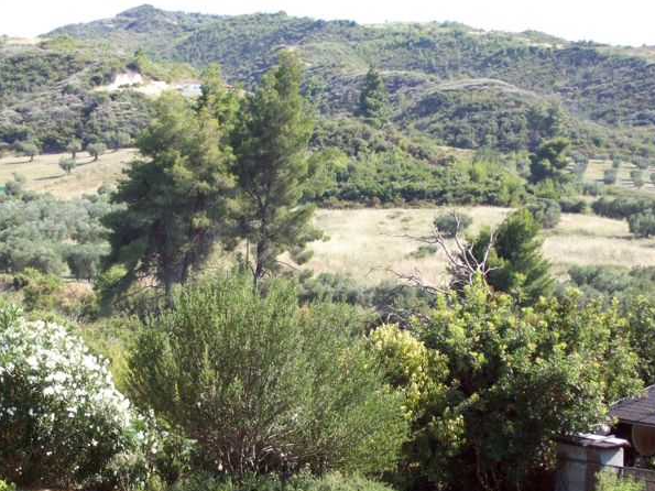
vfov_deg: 14.4
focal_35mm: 103
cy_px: 287
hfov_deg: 19.1
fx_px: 1949
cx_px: 279
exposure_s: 1/242
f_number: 4.3
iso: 80
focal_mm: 14.3
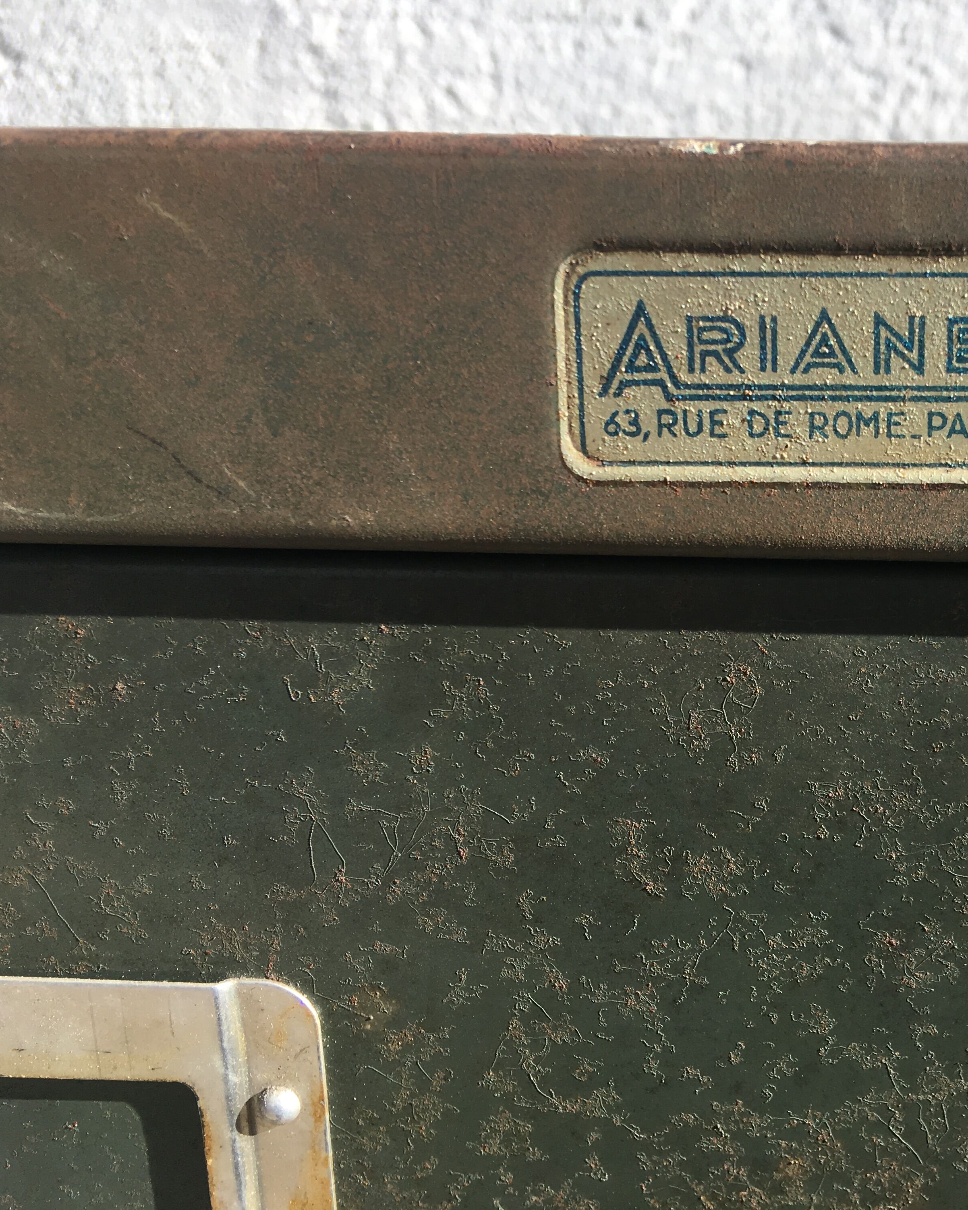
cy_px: 602
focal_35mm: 38
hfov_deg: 37.7
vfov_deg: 47.9
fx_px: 1361
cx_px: 782
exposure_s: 1/630
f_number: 2.2
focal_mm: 4.15
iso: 25
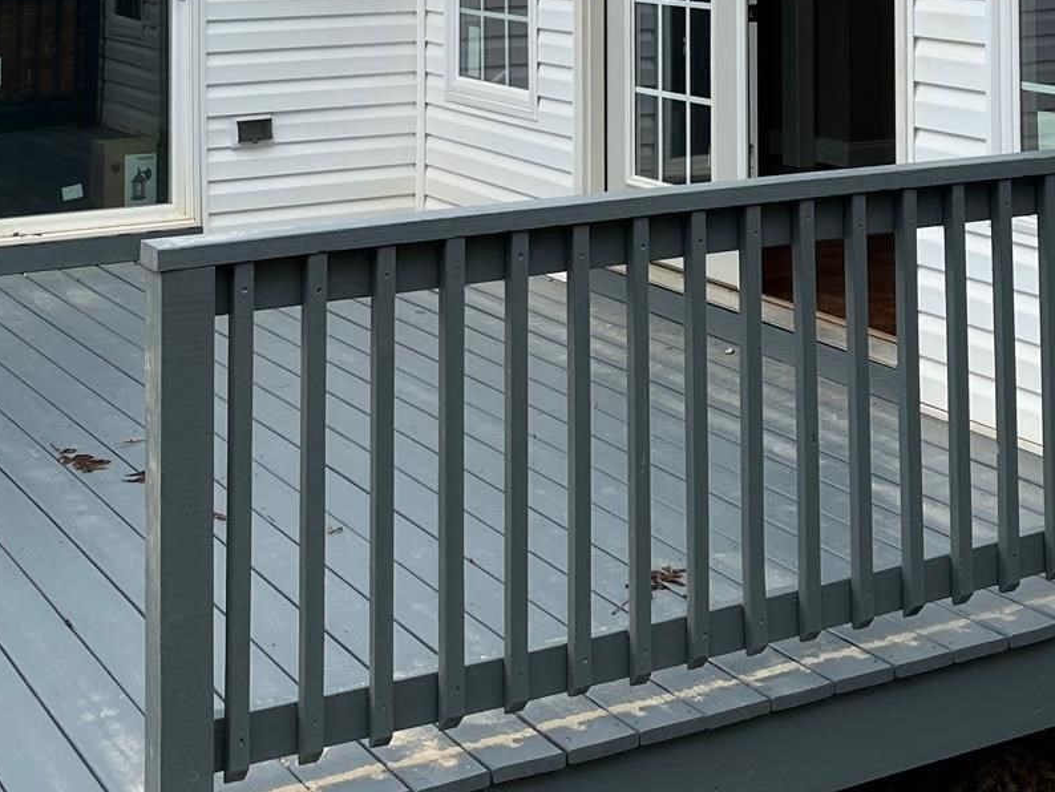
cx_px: 672
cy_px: -138
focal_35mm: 66
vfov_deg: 20.9
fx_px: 2012
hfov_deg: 29.2
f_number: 1.6
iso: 50
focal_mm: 5.1
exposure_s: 1/1294
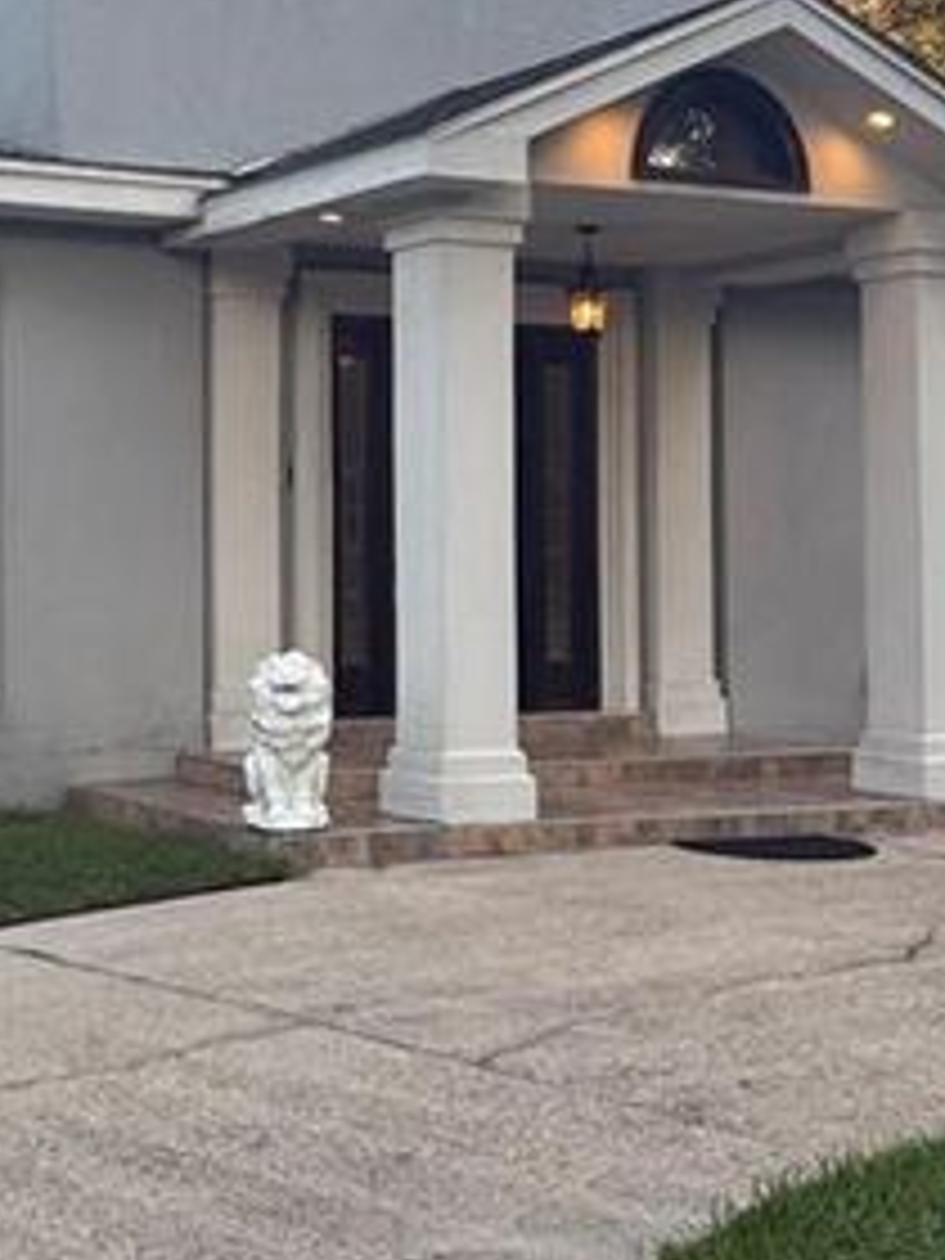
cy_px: 493
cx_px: 184
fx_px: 2257
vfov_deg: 31.1
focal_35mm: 62
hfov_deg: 23.3
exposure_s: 1/254
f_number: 1.6
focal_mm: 5.96
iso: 64
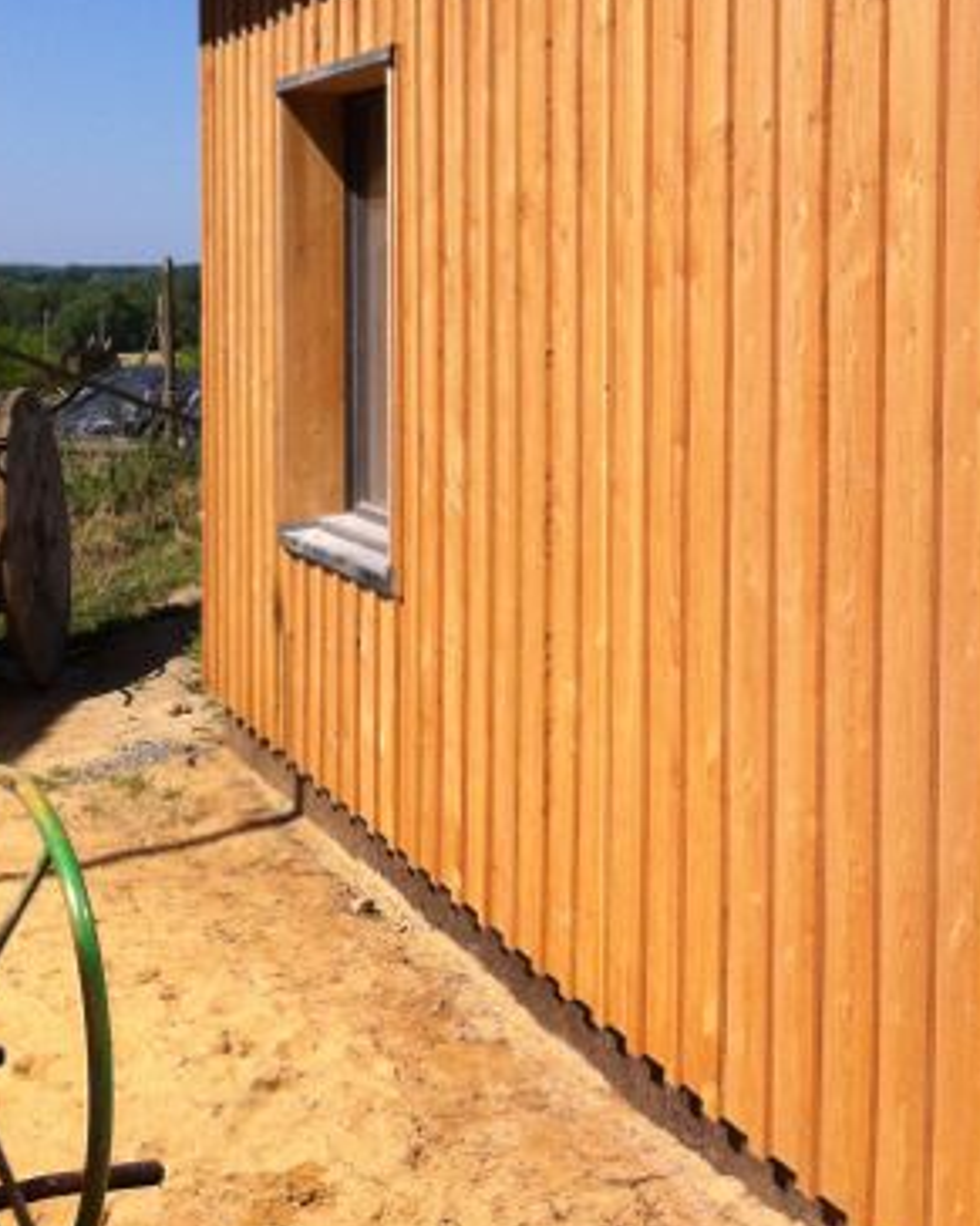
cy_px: 408
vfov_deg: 31.2
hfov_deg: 25.3
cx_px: 650
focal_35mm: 60
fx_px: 2176
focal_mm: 3.85
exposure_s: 1/2011
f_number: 2.8
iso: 80
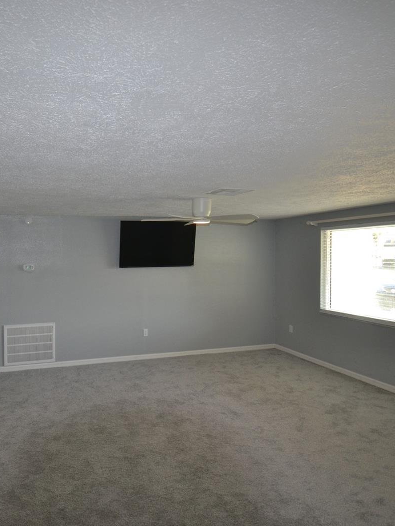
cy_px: 264
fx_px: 335
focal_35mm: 22
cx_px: 131
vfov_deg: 76.4
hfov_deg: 59.7
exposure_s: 1/80
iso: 400
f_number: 4
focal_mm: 10
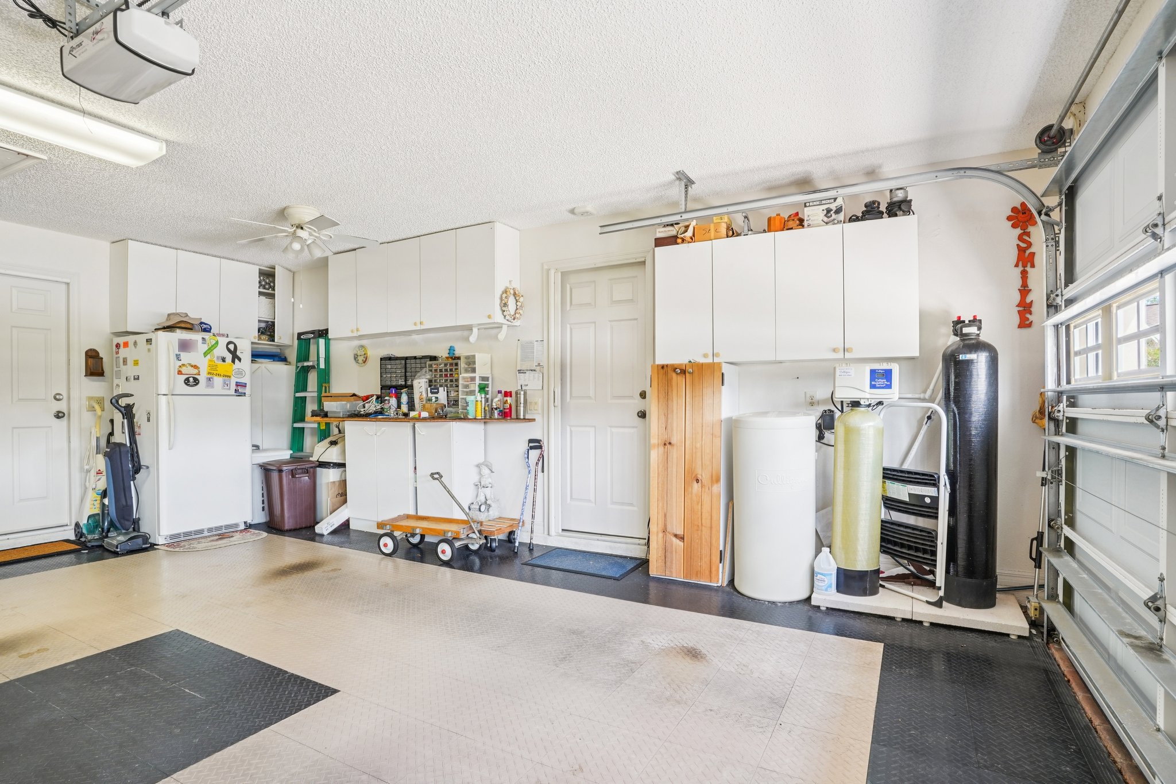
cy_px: 392
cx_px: 588
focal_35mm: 17
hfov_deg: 93.3
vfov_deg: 70.4
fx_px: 555
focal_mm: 17
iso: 400
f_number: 8
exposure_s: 1/13
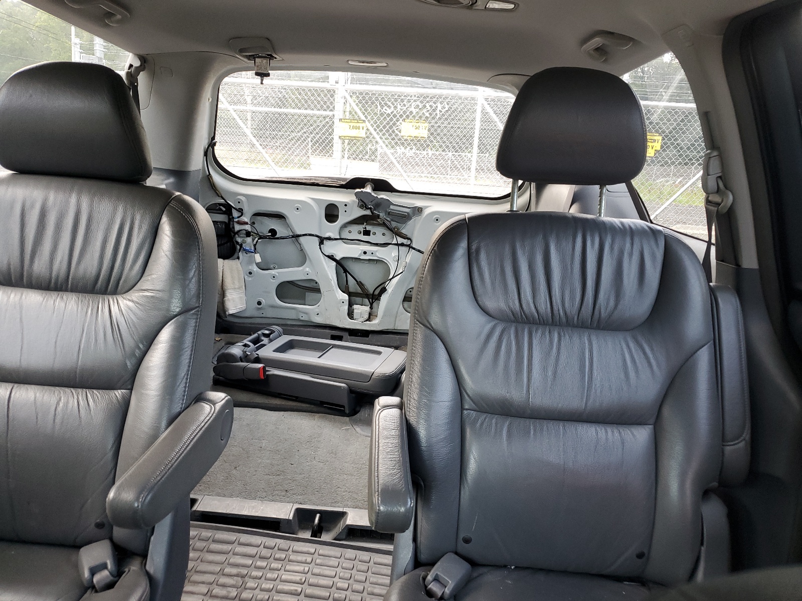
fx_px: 602
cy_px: 300
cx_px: 401
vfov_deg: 53.1
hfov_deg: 67.3
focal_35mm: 26
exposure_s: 1/60.2
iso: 89
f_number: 1.5
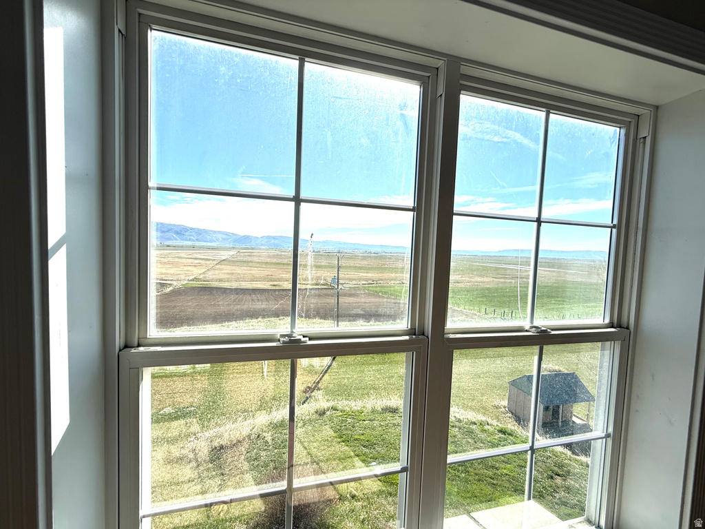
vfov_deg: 85.7
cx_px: 352
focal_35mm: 14
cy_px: 264
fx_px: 285
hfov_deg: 102.1
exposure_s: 1/1339
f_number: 2.2
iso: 64
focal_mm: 2.22
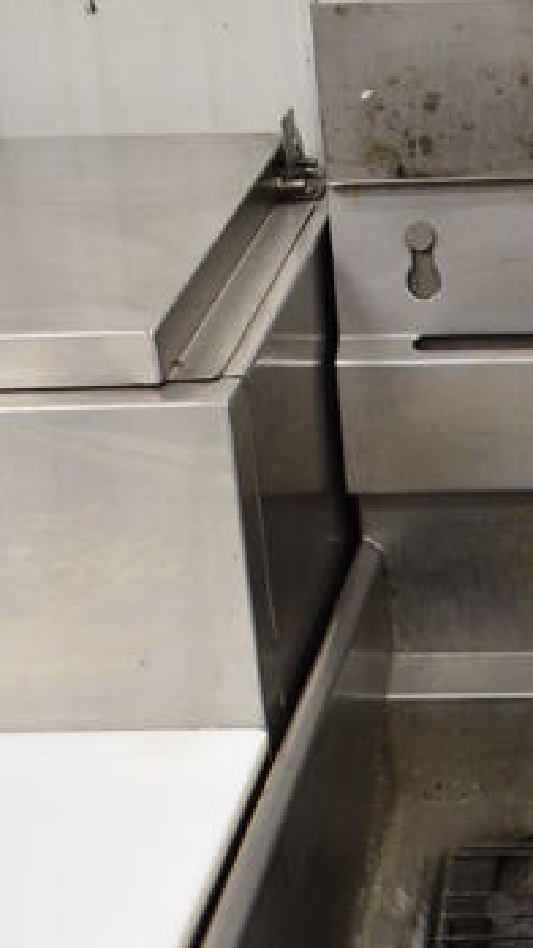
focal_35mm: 74
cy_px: 1020
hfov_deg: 15.6
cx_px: 669
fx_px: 1862
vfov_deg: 26.5
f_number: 3.5
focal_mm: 18
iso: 1400
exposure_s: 1/125
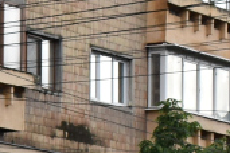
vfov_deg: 3.5
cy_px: 293
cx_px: -438
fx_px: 2472
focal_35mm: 387
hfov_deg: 5.1
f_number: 8
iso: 200
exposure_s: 1/250
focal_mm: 34
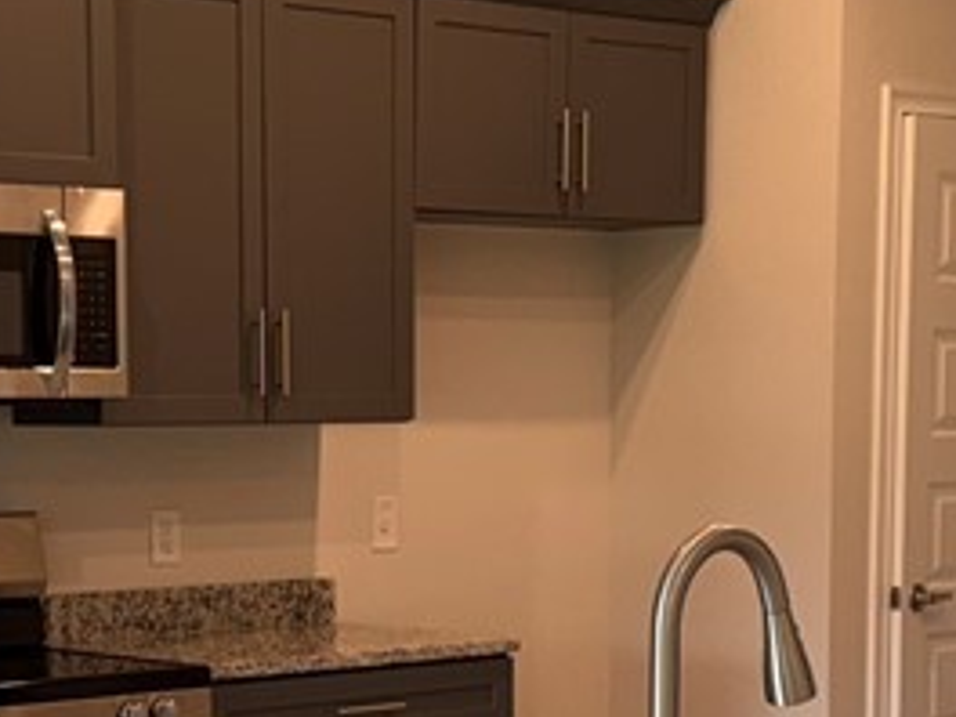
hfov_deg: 21.0
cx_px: 290
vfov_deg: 15.6
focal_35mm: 93
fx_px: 2568
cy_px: 703
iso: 100
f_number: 1.78
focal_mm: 6.76
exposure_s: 1/120
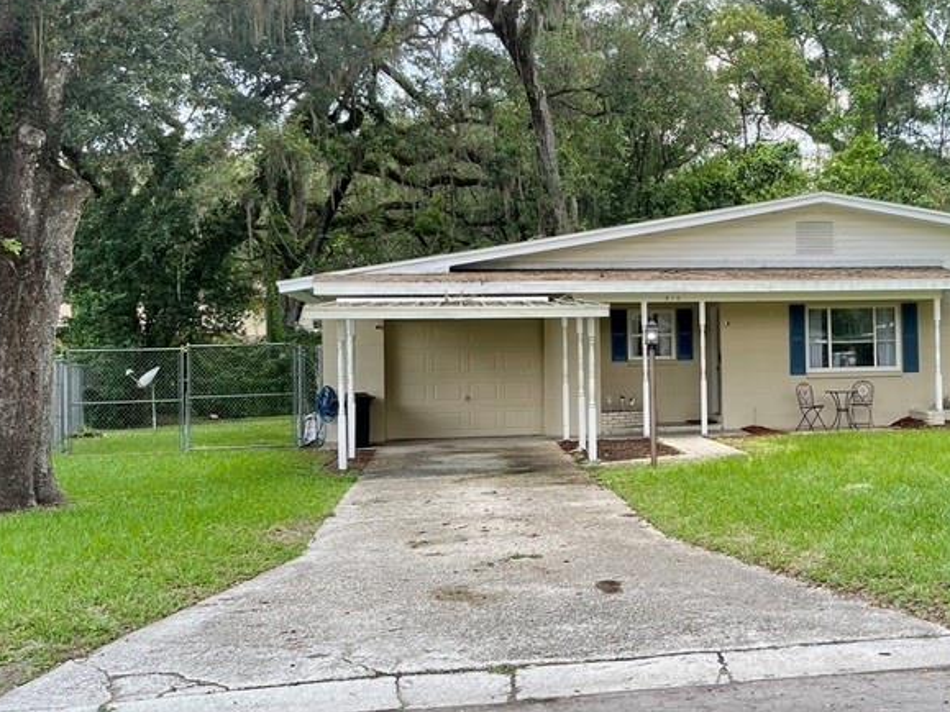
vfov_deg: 31.5
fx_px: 1262
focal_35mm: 46
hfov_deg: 40.2
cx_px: 704
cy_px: 320
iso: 50
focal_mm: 5.1
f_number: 1.6
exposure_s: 1/455
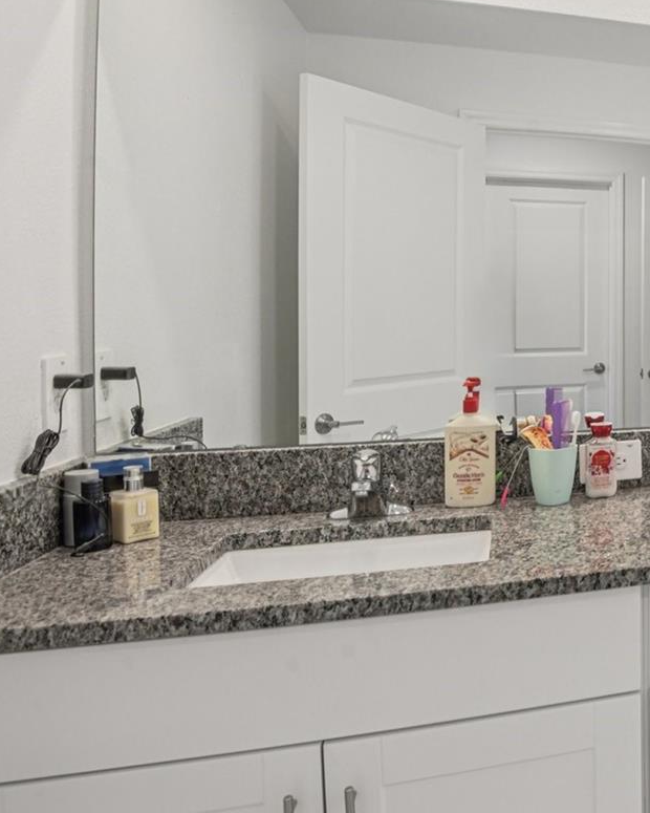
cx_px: 809
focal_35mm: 31
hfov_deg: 35.3
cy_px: 315
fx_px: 745
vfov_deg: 56.6
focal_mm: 16
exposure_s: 1/50
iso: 400
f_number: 8
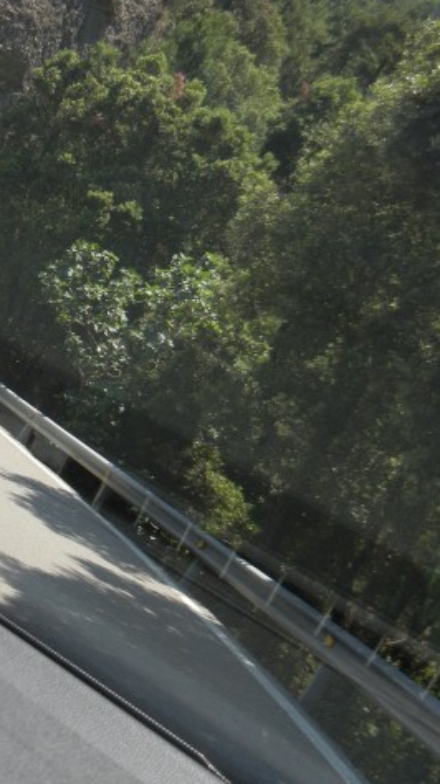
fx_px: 1101
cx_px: 31
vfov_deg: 38.8
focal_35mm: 53
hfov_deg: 22.0
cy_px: 266
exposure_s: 1/858
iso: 160
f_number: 3.5
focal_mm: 5.4
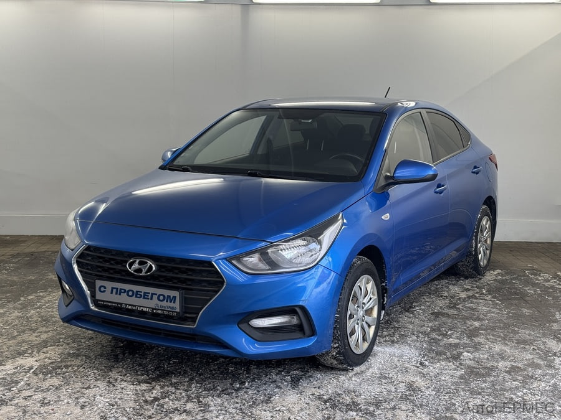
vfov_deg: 30.3
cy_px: 210
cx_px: 280
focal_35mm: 48
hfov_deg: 39.7
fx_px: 778
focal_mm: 6.76
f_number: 1.78
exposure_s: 1/121
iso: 50
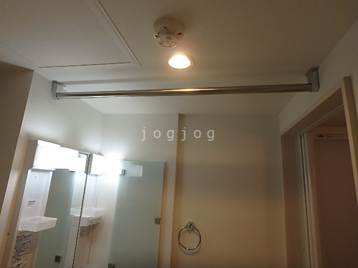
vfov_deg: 63.4
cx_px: 179
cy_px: 134
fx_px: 217
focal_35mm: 21
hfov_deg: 79.0
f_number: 3.5
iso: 160
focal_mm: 3.7
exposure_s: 1/60
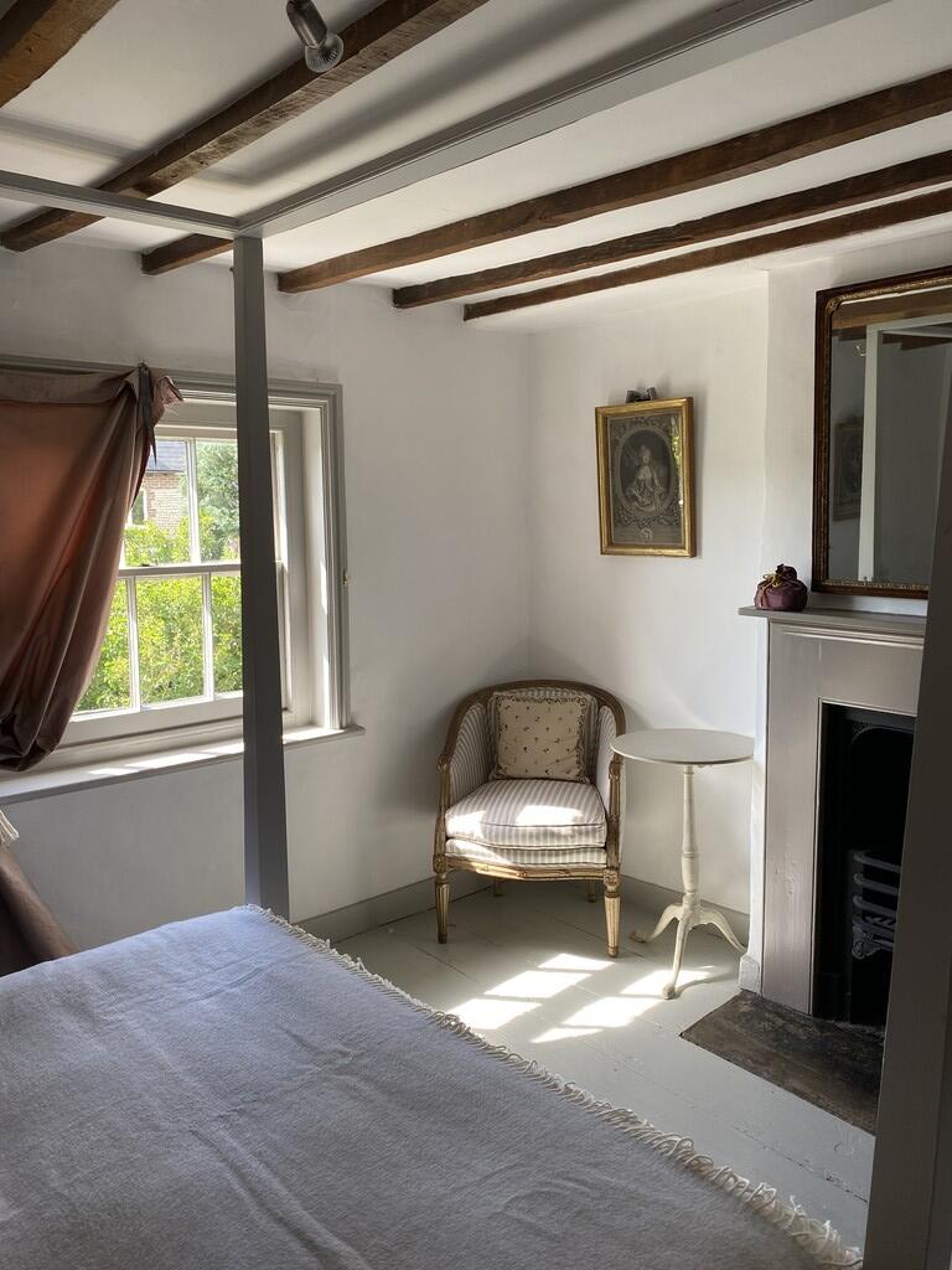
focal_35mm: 26
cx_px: 476
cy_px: 635
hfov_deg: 53.1
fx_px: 953
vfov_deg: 67.3
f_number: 1.8
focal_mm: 4.25
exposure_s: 1/121
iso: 40
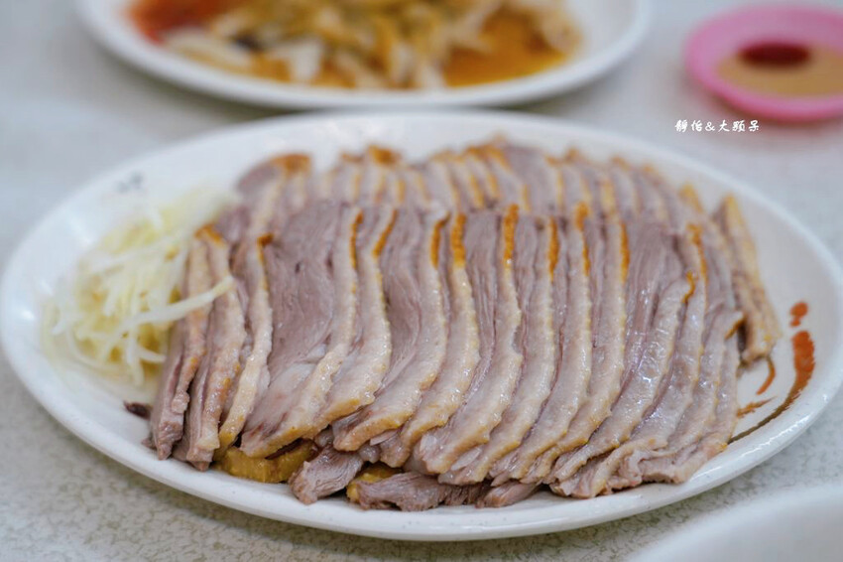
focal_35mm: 52
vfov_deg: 26.0
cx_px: 422
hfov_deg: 38.2
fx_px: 1217
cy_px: 281
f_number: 4
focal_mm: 52
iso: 500
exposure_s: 1/60
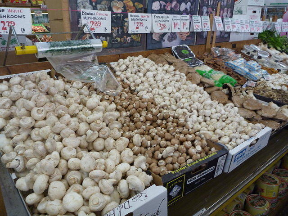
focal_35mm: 28
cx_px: 144
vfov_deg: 49.7
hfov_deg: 63.4
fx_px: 233
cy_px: 108
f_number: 3.3
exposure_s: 1/30
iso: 160
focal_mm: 4.9
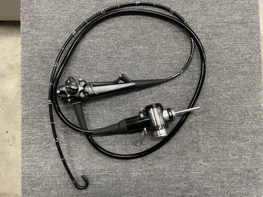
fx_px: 198
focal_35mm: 26
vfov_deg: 53.1
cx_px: 132
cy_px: 98
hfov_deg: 67.3
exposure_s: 1/60
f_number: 1.6
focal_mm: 4.2
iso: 160
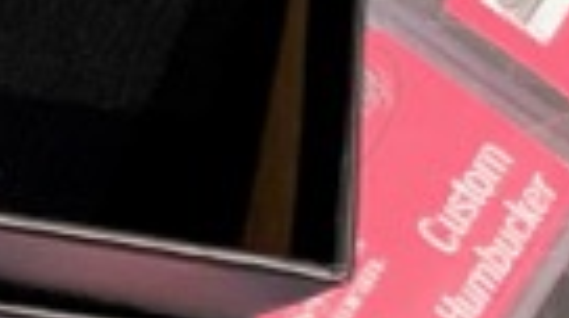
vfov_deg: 5.6
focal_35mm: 209
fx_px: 3148
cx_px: -987
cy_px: -364
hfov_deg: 8.9
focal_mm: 4.25
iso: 800
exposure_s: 1/30
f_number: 1.8
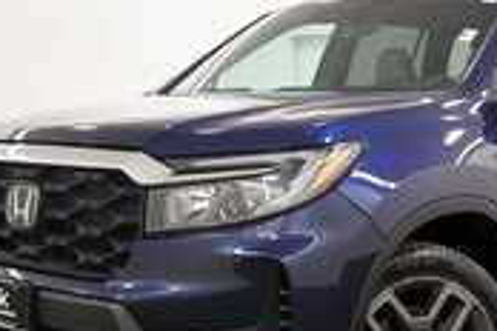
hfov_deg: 29.1
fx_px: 953
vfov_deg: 19.6
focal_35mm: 69
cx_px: 326
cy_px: 238
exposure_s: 1/125
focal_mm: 20
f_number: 5.6
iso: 1250
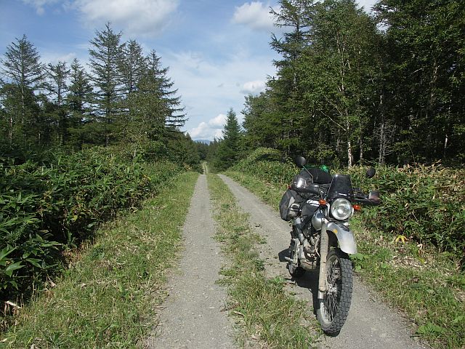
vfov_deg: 49.7
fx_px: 376
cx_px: 232
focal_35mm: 28
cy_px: 174
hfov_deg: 63.4
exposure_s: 1/250
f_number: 6.3
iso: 50
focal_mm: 7.2
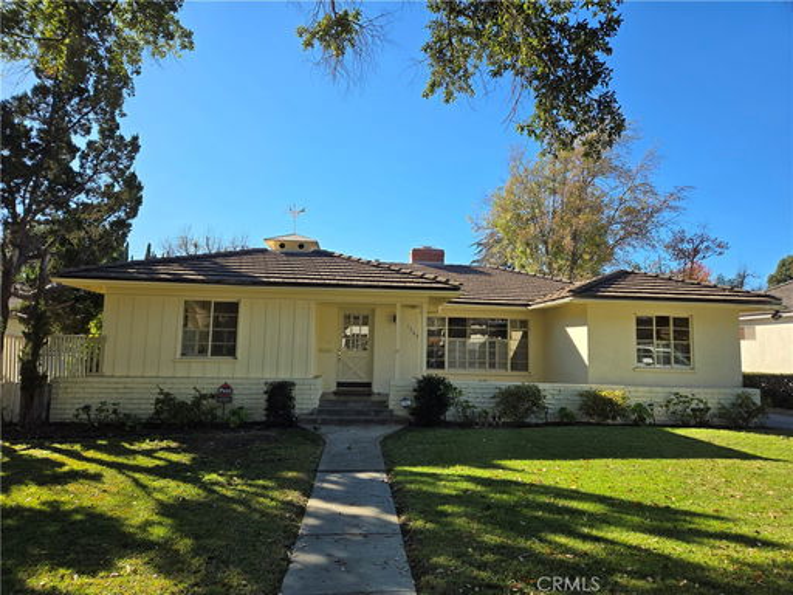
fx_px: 527
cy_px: 298
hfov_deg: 73.9
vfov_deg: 58.9
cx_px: 396
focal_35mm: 23
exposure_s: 1/1212
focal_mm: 5.4
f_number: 1.8
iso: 25
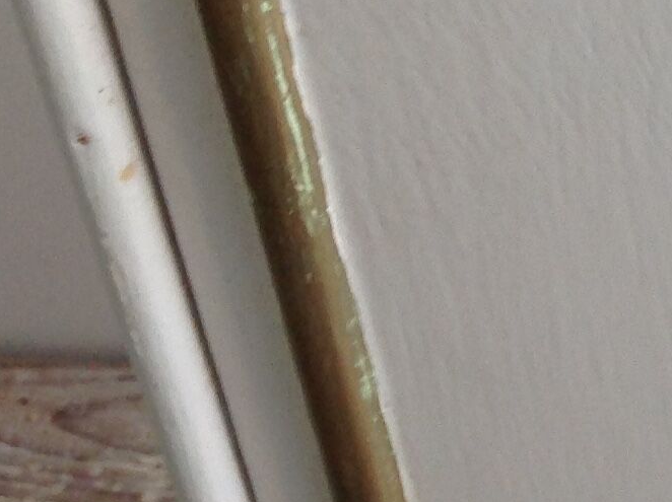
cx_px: 1248
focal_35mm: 137
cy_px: -355
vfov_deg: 10.3
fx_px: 2657
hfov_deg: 12.9
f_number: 2.4
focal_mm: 4.28
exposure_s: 1/20
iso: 50
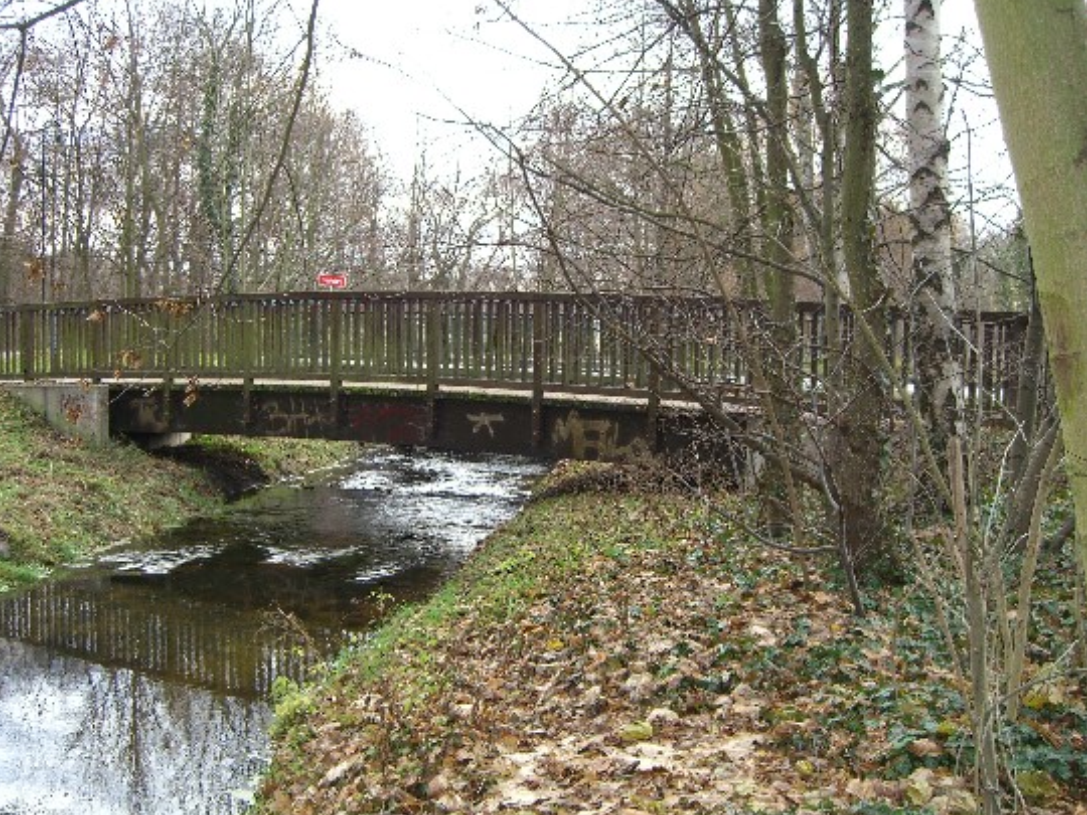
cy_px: 430
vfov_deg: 35.1
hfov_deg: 45.7
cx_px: 508
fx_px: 1287
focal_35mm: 41
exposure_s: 1/100
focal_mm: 7.9
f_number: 2.8
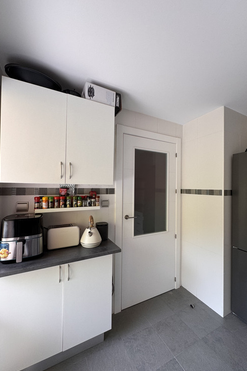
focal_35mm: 15
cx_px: 129
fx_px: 154
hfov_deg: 77.3
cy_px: 186
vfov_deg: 100.4
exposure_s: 1/99
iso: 125
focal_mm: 2.22
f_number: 2.2
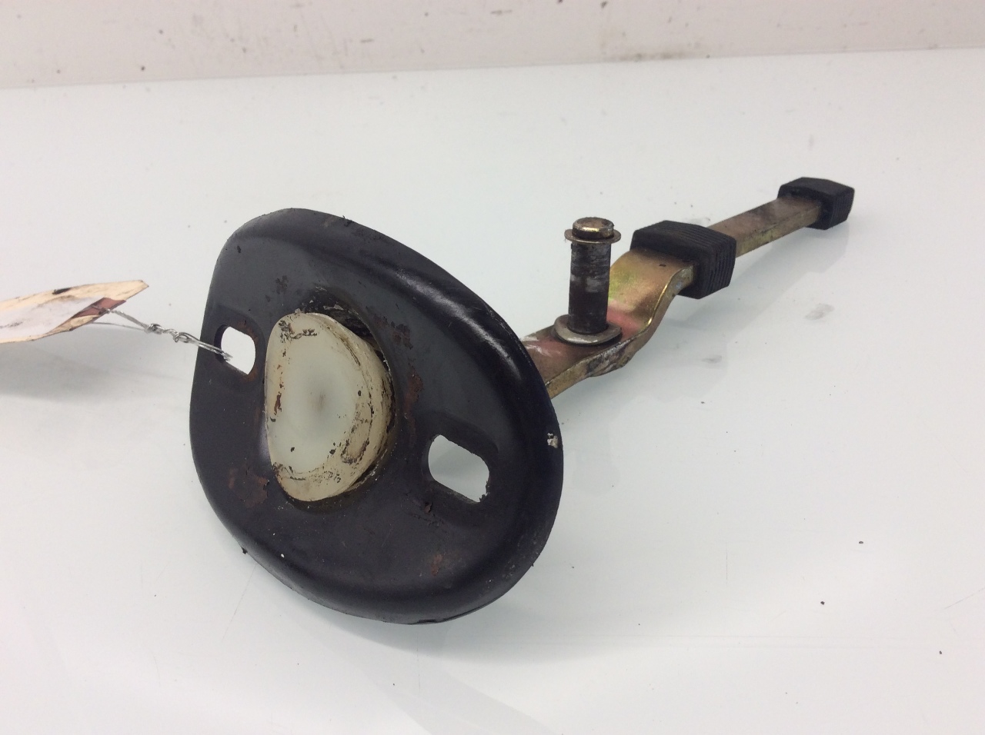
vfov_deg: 44.1
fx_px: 909
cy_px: 368
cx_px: 492
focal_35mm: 32
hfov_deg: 56.9
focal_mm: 3.3
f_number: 2.4
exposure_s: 1/60
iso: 40
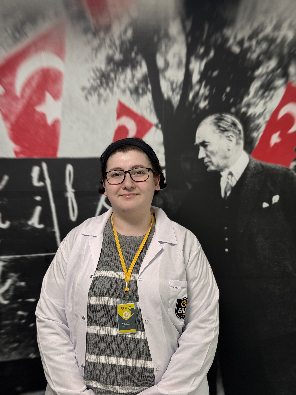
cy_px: 198
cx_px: 148
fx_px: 547
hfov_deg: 30.3
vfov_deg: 39.7
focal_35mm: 48
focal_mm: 6.76
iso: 64
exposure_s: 1/50
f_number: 1.78
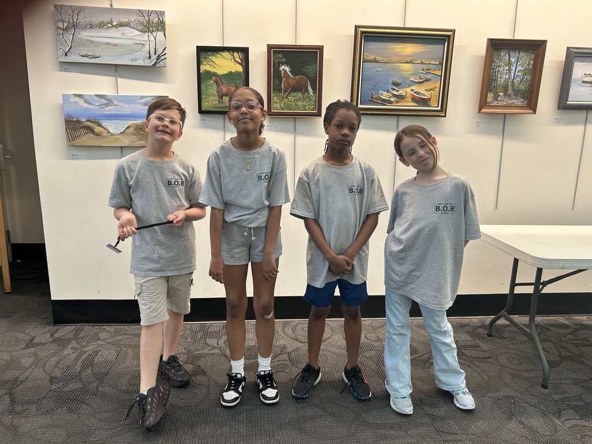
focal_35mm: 26
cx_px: 296
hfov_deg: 67.3
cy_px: 222
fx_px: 445
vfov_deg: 53.1
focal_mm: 5.7
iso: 80
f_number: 1.5
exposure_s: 1/60
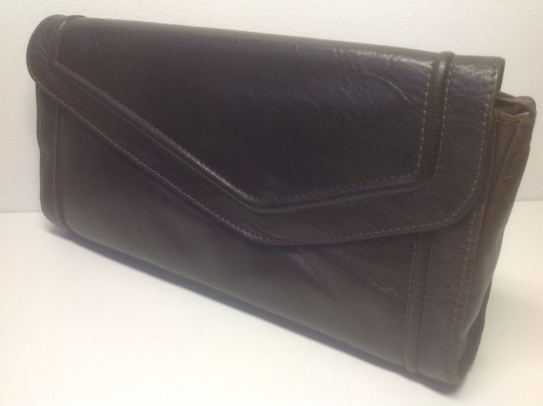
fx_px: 548
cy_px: 203
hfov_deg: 52.7
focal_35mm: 35
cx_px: 272
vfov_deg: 40.6
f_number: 2.4
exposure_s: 1/25
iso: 50
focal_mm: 4.28
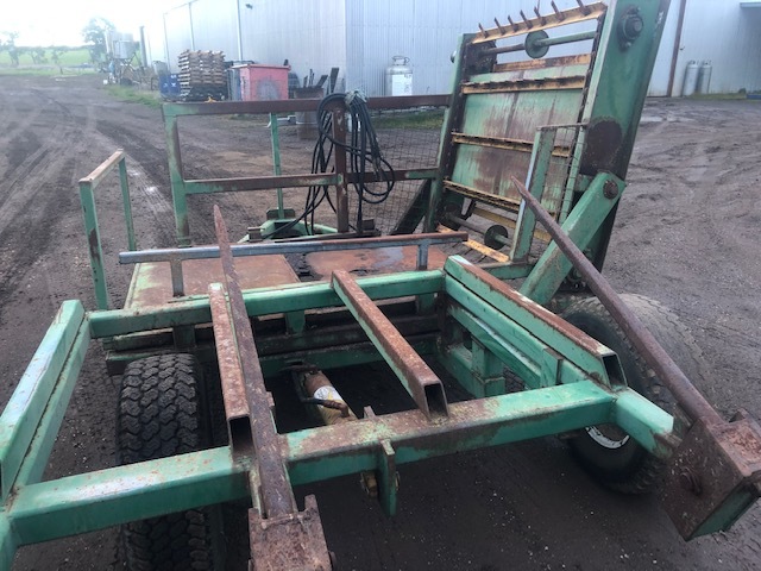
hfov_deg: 63.4
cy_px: 286
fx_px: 616
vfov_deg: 49.7
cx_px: 380
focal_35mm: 28
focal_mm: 3.99
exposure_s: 1/40
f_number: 1.8
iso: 20
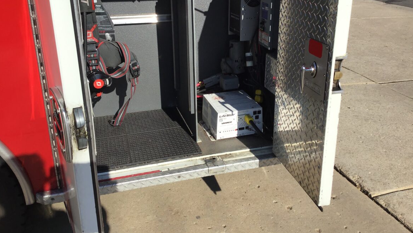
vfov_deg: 34.4
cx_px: 207
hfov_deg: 58.0
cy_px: 81
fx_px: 372
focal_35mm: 34
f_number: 2.4
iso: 25
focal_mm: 3.3
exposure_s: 1/1481
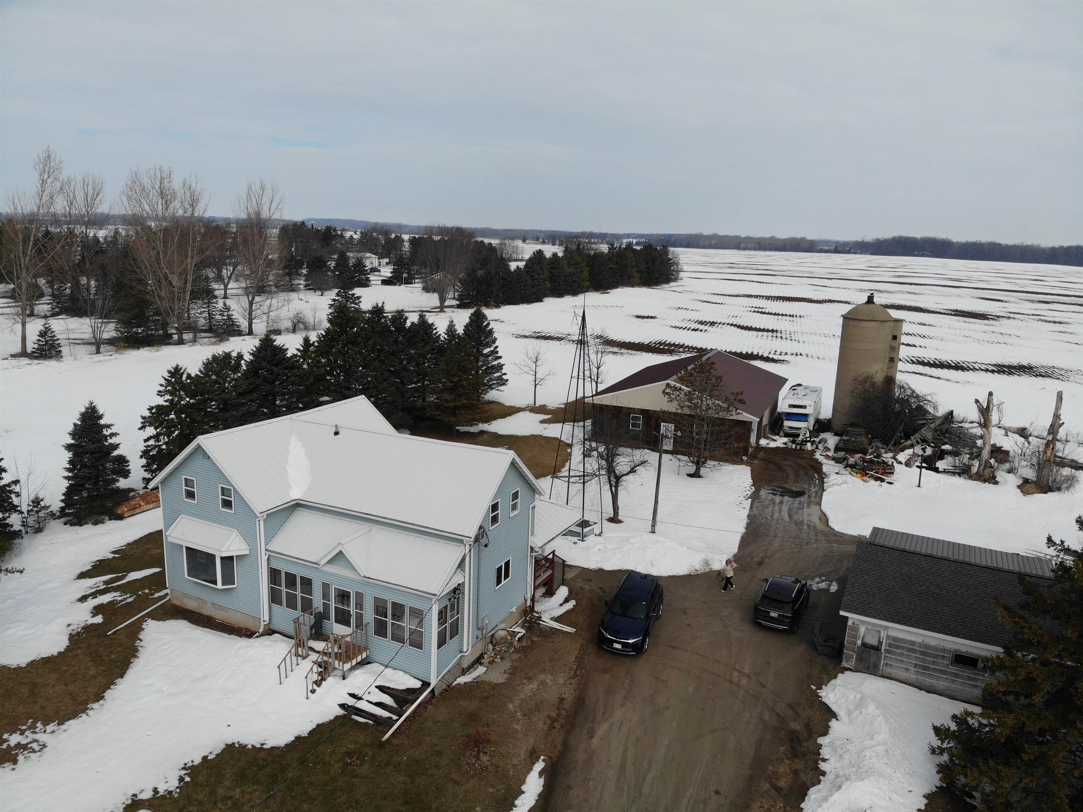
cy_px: 406
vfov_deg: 56.8
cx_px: 542
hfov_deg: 71.6
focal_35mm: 24
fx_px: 751
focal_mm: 4.5
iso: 100
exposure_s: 1/2258
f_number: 2.8
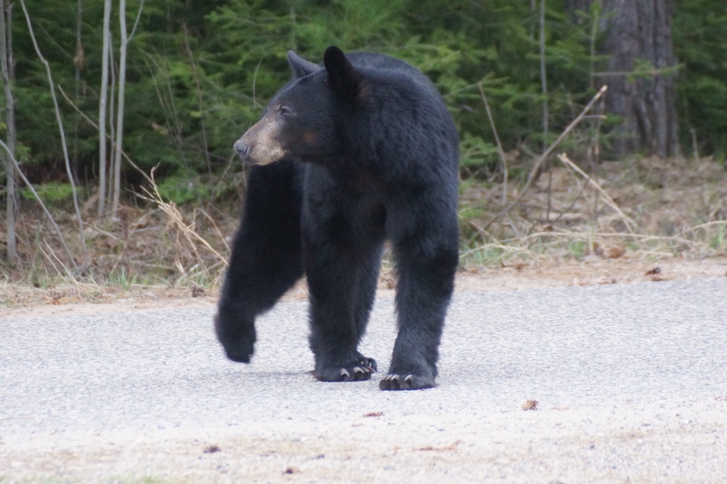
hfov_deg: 5.5
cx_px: 364
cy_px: 242
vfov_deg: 3.7
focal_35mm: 375
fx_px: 7570
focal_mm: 250
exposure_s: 1/60
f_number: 6.3
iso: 1600
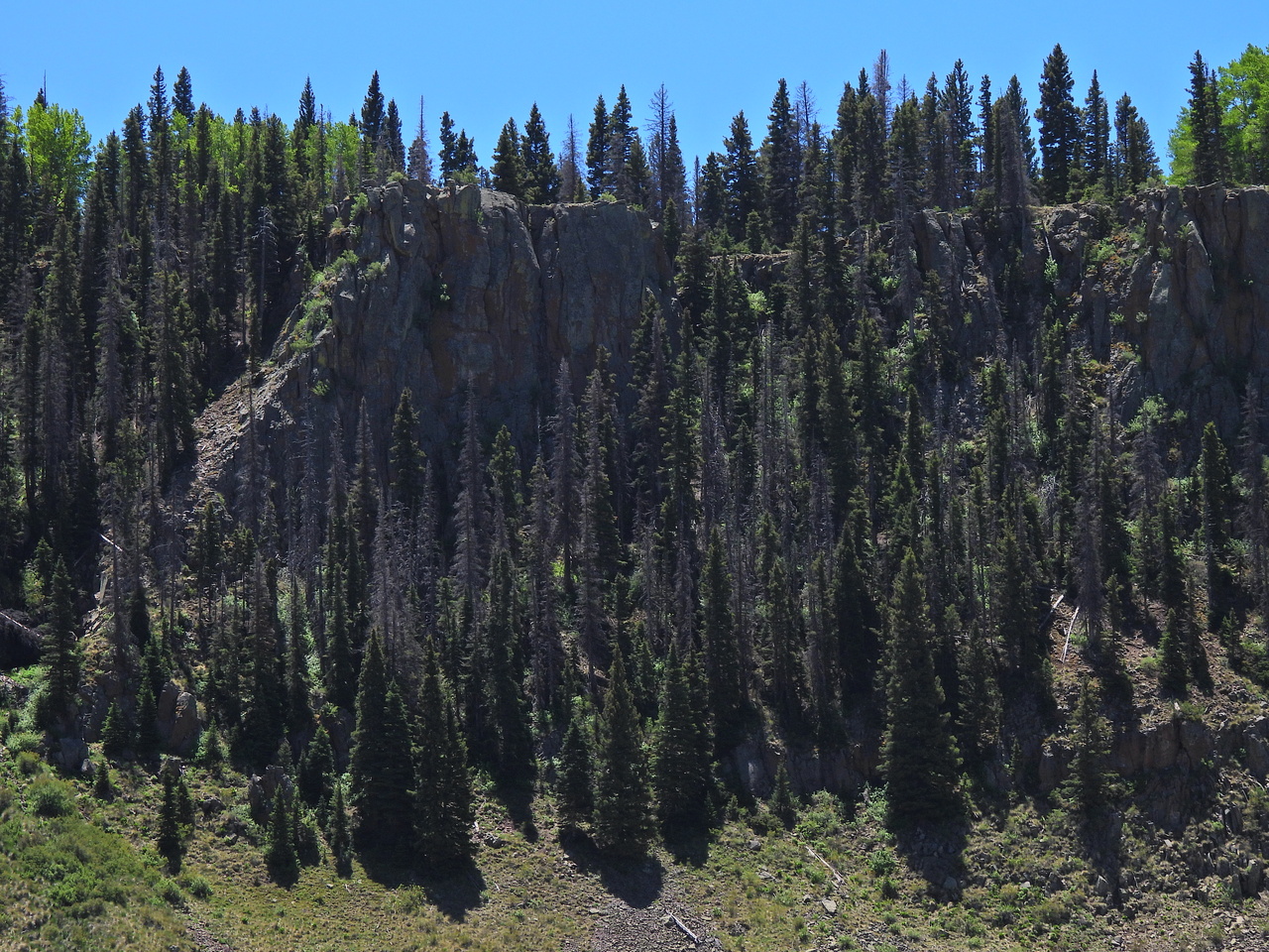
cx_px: 634
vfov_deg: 7.4
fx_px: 7332
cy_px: 476
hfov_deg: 9.9
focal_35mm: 200
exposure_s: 1/800
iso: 100
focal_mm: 35.7
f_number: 4.5
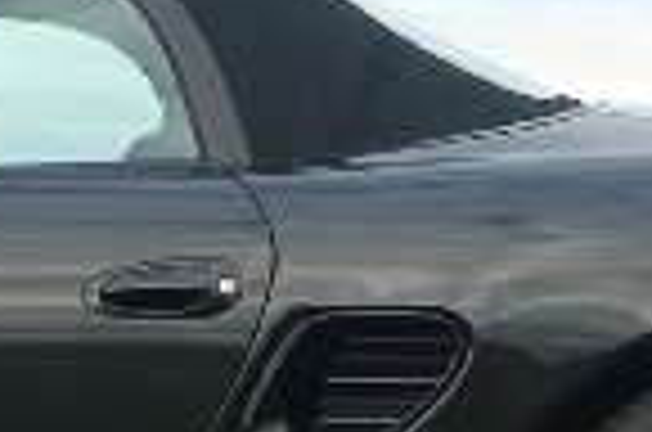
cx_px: -139
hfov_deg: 8.2
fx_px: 4500
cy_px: 88
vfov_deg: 5.5
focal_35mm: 249
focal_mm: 30
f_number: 4.8
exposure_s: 1/90
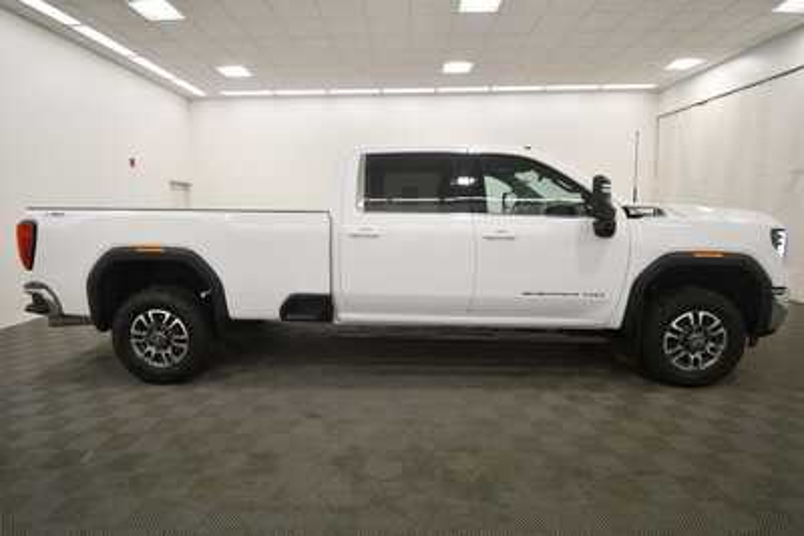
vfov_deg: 70.5
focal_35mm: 17
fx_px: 380
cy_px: 268
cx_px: 402
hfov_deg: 93.3
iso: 720
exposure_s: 1/250
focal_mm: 11.5
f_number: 4.8
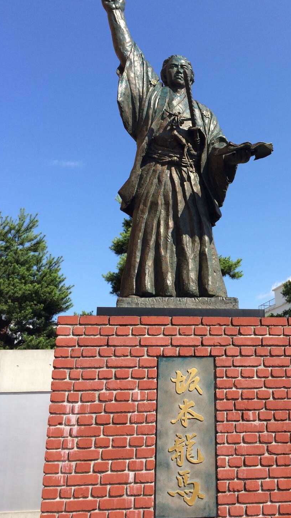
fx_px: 494
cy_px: 256
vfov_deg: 55.3
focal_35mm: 36
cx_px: 205
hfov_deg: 32.4
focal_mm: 4.12
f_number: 2.2
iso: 32
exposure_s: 1/1642
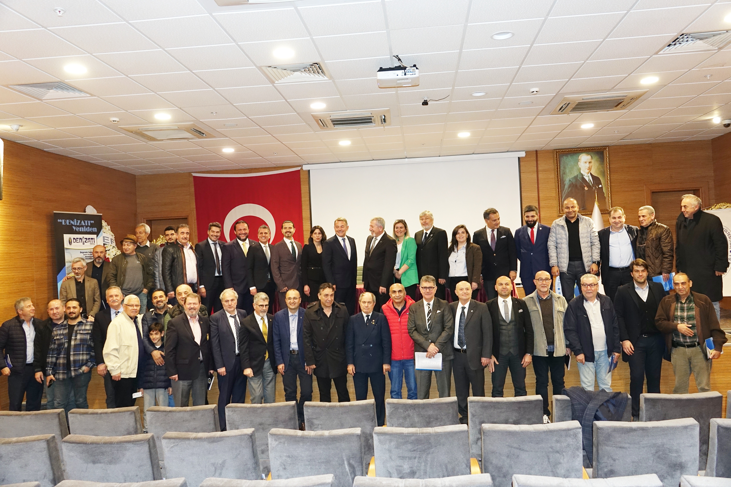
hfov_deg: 63.7
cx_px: 366
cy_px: 244
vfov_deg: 45.0
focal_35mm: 29
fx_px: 589
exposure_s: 1/30
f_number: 2.8
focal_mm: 10.59
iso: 800
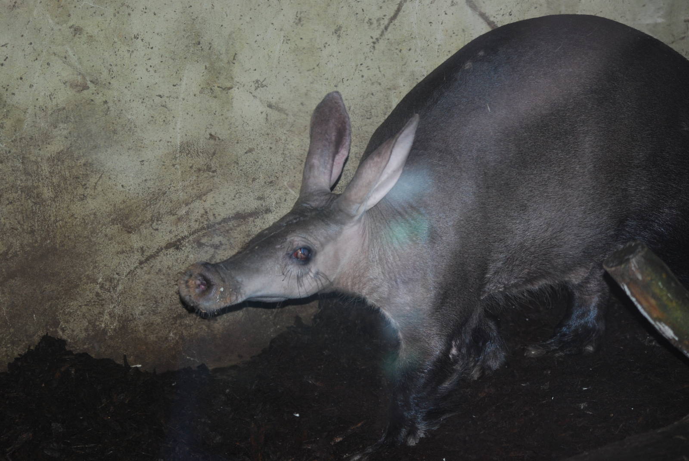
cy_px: 230
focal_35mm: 129
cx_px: 344
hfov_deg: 15.9
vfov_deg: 10.7
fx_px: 2472
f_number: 4
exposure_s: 1/60
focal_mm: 86
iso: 360
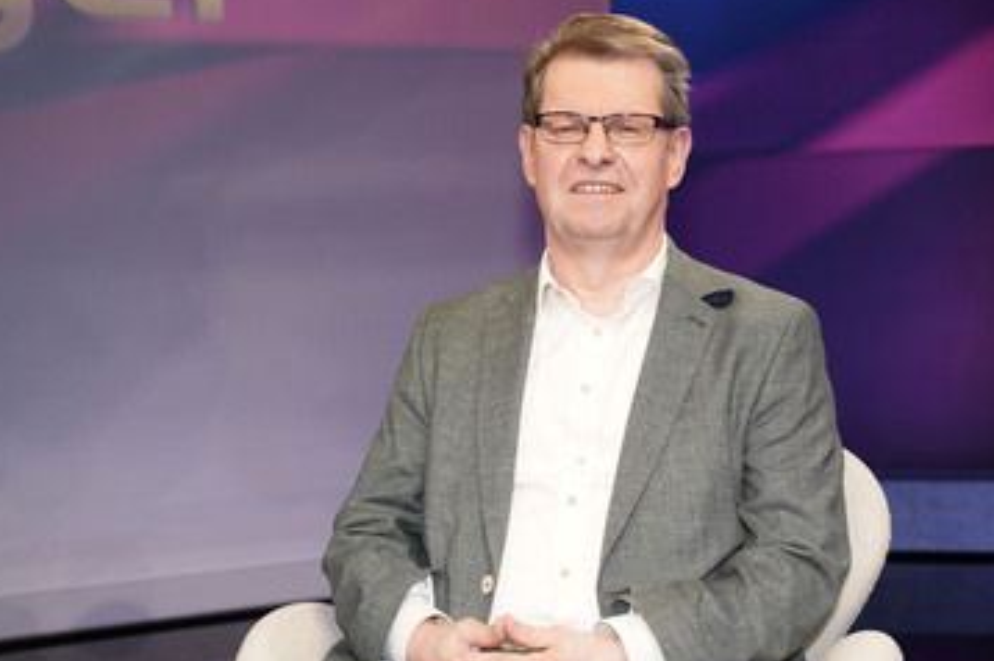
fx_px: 1738
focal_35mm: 63
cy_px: 397
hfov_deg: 31.9
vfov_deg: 21.5
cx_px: 562
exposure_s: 1/125
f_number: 5
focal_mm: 50
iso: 2000
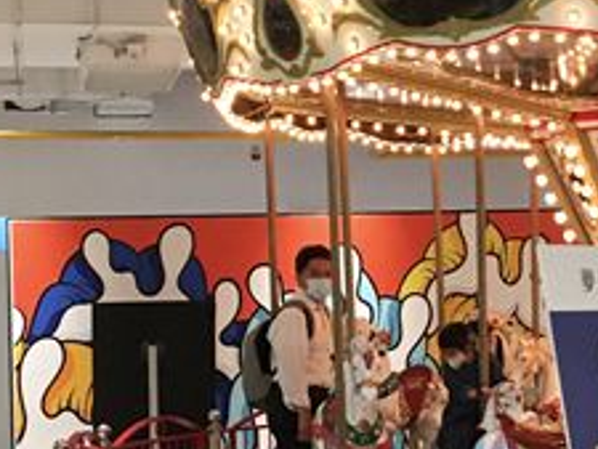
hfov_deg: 18.5
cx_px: 603
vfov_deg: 14.4
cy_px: 292
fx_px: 1780
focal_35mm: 103
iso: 50
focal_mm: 4.15
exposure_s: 1/15
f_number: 2.2
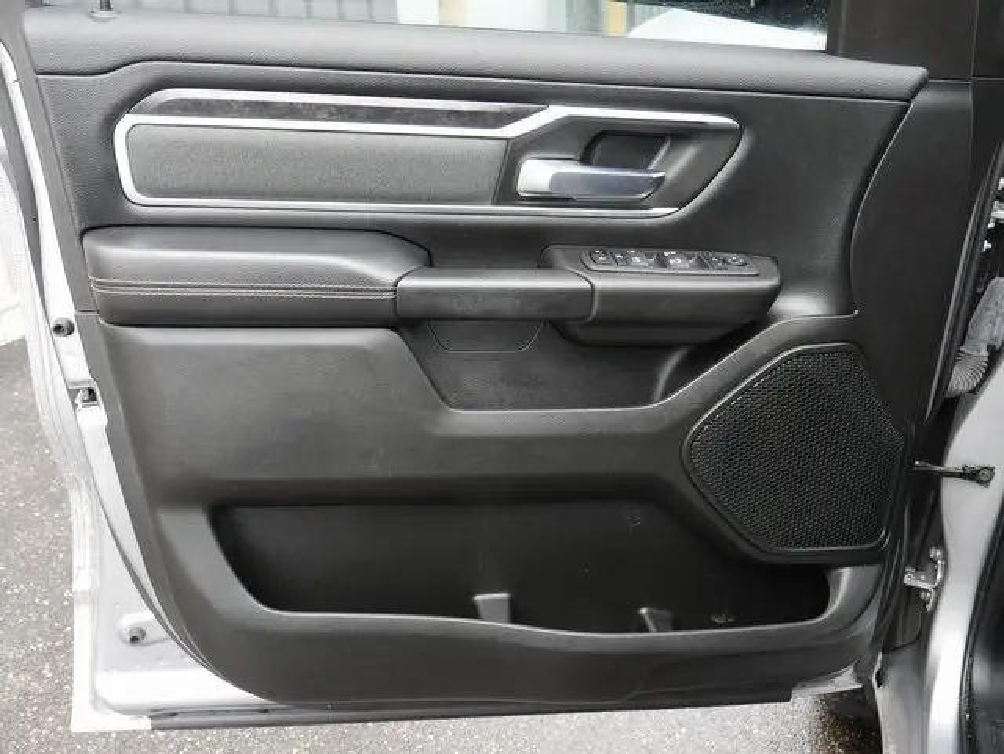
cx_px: 502
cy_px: 377
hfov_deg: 56.8
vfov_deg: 44.2
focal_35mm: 32
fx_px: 929
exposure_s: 1/60
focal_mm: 16
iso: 400
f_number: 5
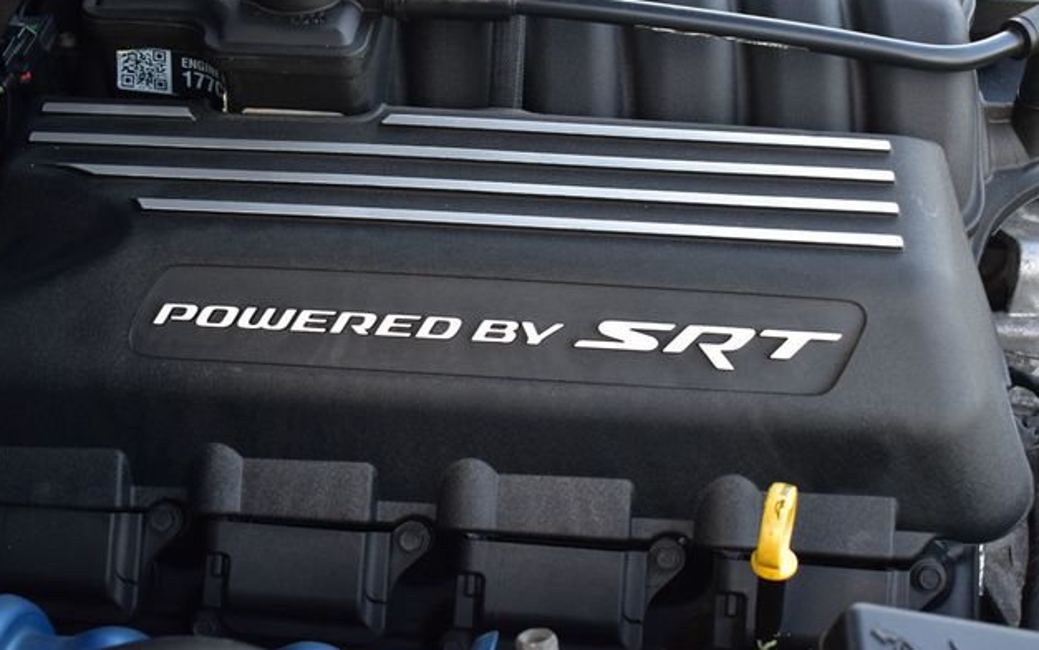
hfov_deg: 38.2
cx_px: 512
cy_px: 332
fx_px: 1501
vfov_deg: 24.4
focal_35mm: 53
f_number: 7.1
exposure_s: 1/30
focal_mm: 34
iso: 400
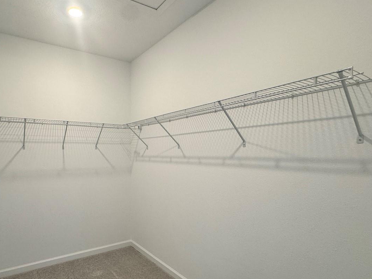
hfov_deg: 77.6
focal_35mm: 21
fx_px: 226
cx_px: 141
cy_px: 163
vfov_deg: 63.0
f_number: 2.2
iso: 160
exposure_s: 1/120
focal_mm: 2.22
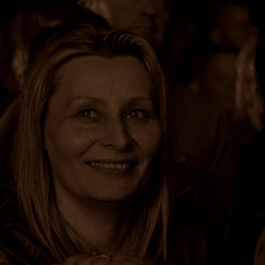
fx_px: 1169
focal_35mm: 135
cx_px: 101
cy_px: 133
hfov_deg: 12.9
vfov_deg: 12.9
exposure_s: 1/60
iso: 3200
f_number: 4.5
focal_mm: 70
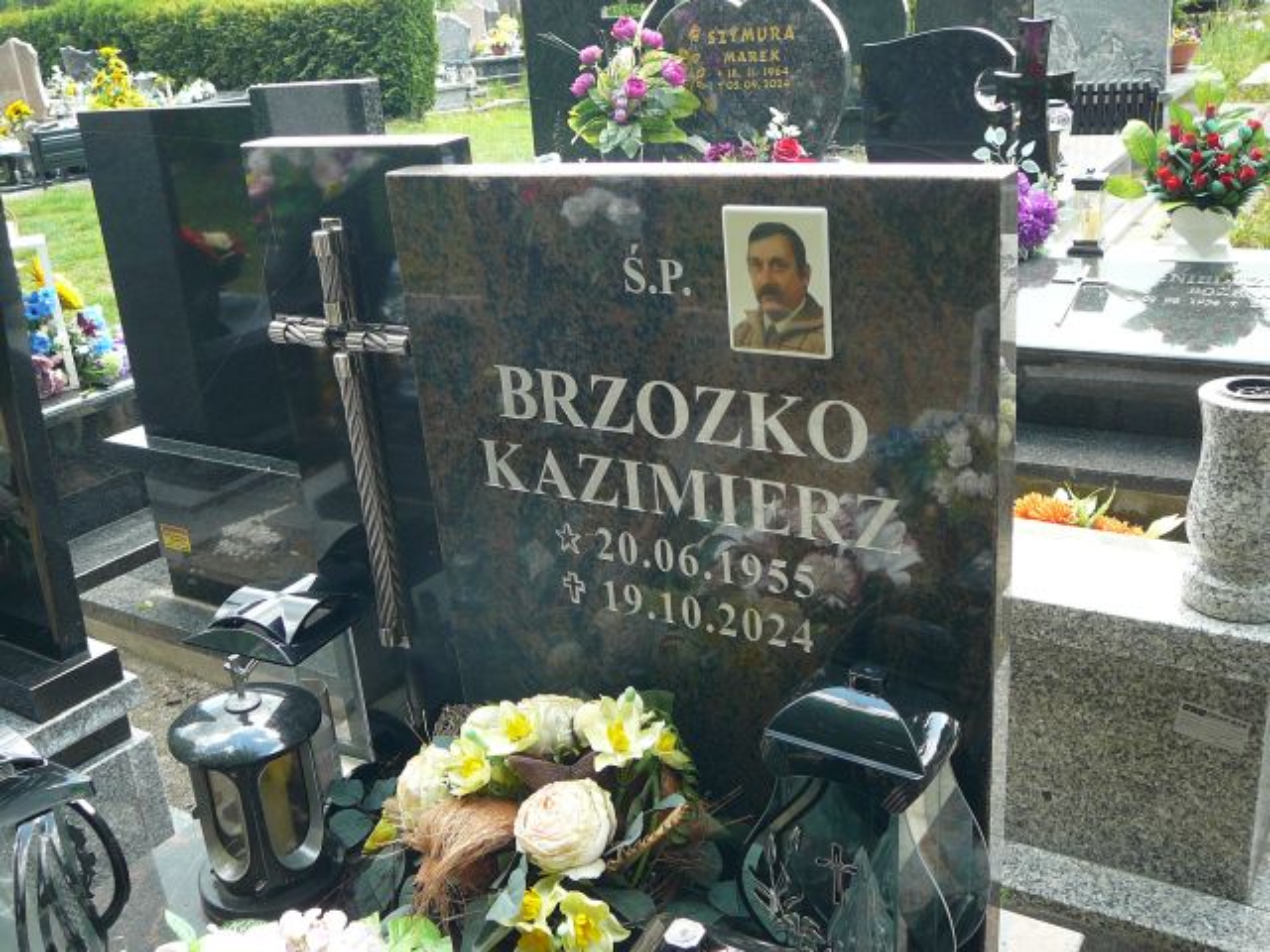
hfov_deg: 52.6
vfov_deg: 40.7
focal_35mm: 35
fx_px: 1284
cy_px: 476
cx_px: 635
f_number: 2.8
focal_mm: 5.2
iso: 80
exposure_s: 1/80
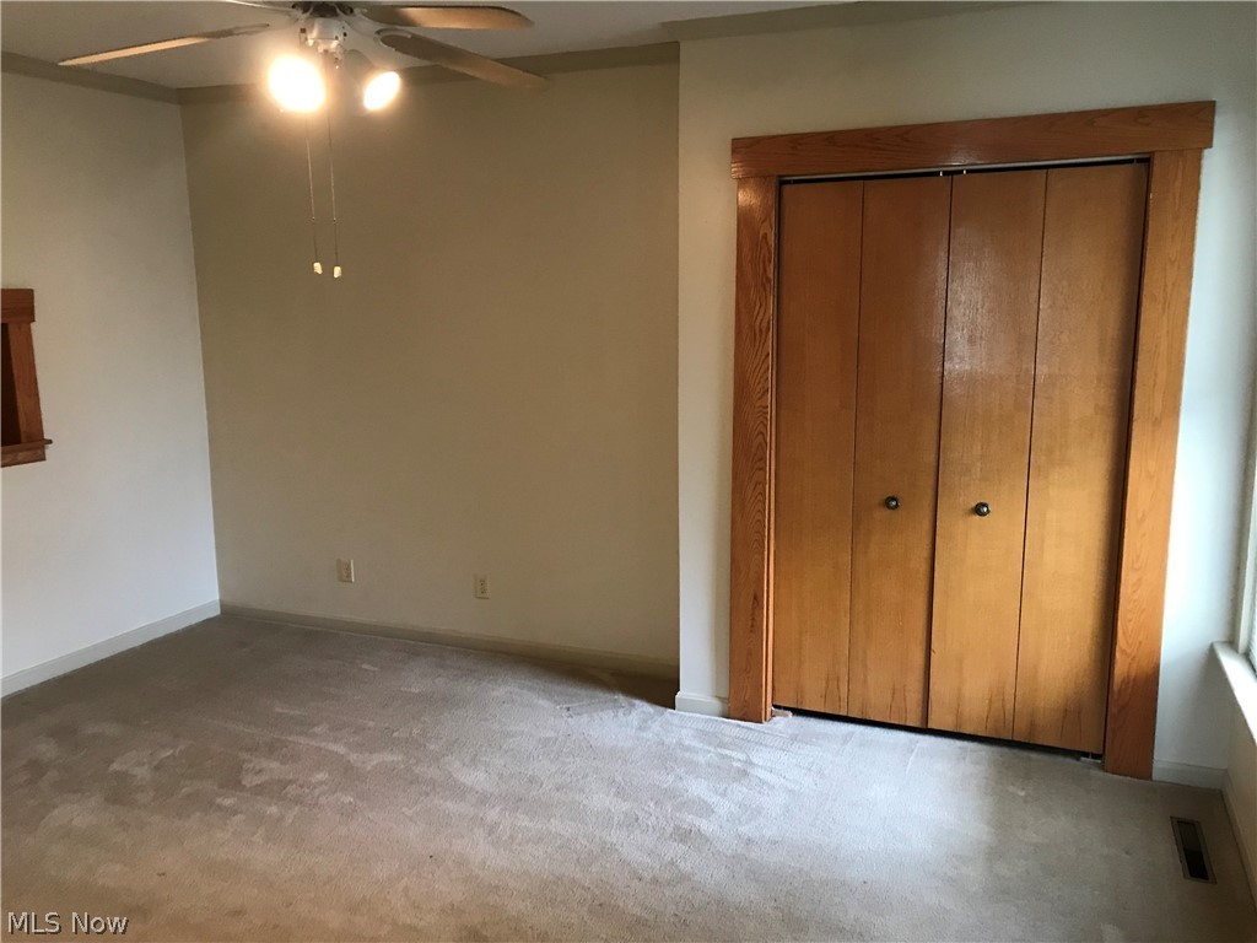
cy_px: 472
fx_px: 1017
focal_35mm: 28
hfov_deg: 63.4
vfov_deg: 49.7
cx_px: 628
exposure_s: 1/15
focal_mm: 3.99
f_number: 1.8
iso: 64
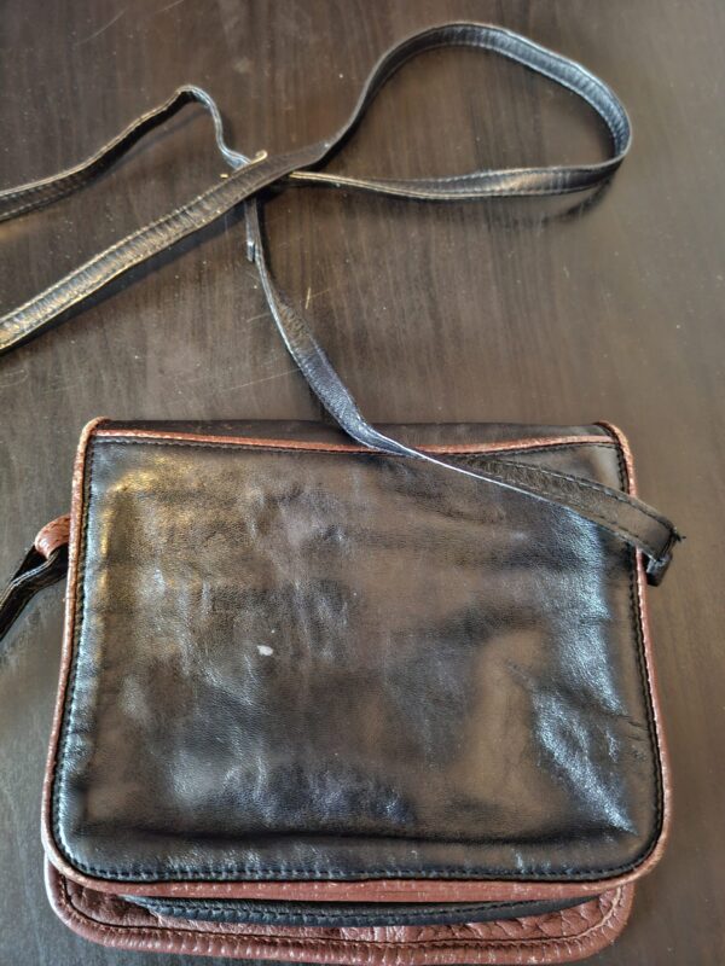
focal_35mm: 23
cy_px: 483
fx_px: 642
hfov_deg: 58.9
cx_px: 362
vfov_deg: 73.9
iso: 1250
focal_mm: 5.54
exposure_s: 1/9
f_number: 1.8
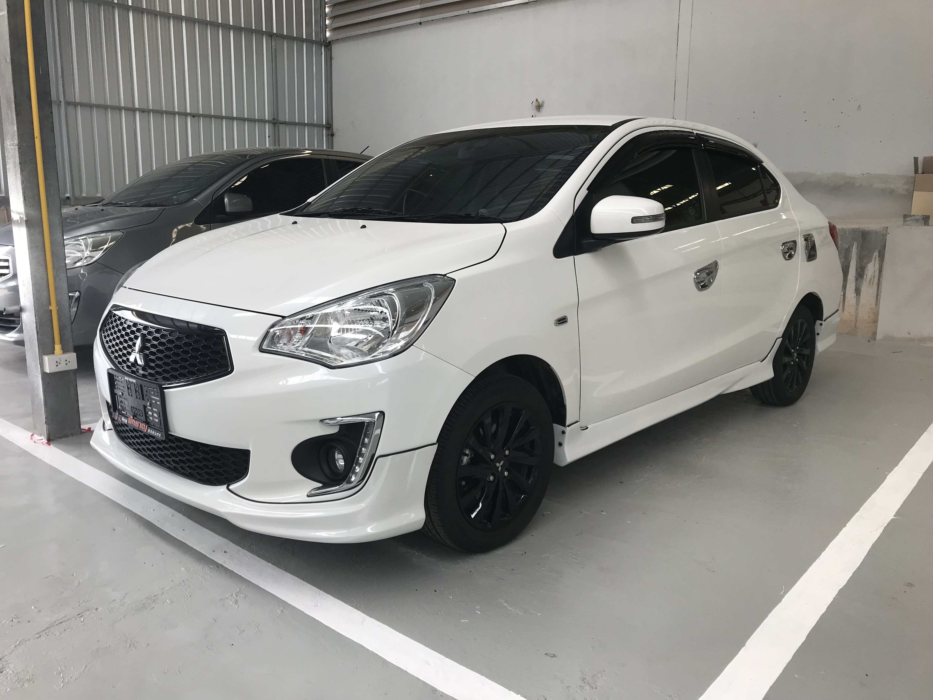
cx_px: 466
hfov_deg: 63.4
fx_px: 755
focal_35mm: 28
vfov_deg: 49.7
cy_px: 350
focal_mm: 3.99
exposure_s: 1/252
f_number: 1.8
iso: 20
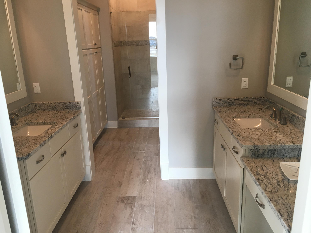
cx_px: 156
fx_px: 261
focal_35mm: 29
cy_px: 116
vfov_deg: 48.2
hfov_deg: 61.7
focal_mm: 4.15
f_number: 2.2
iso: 32
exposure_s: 1/30
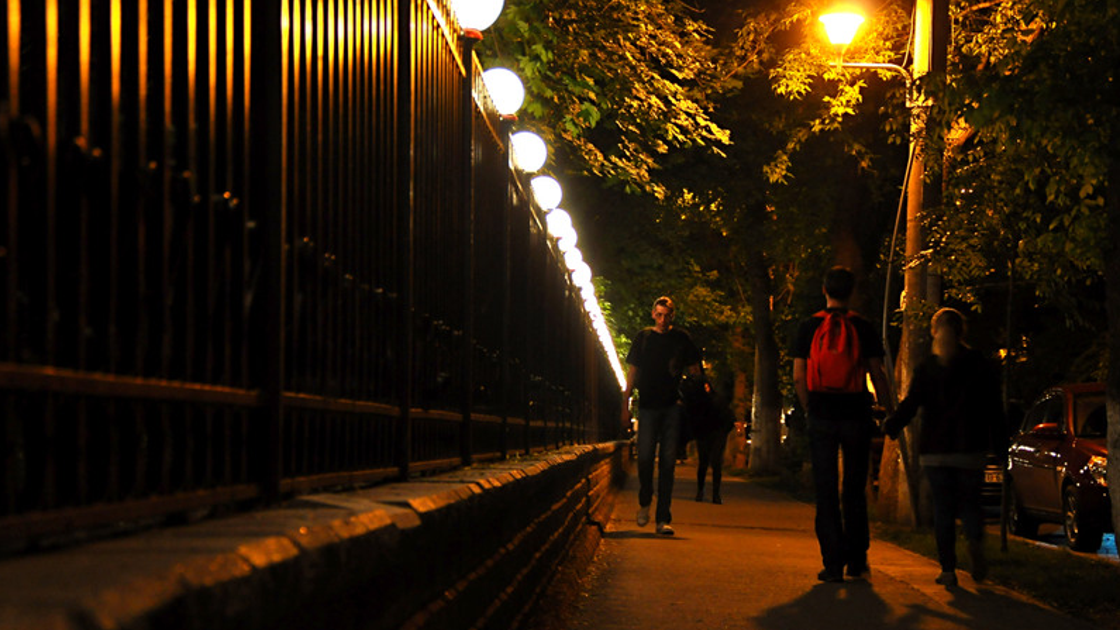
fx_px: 2346
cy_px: 304
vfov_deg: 15.3
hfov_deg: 26.9
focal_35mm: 79
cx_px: 561
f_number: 4.8
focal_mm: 50
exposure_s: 1/10
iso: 1000
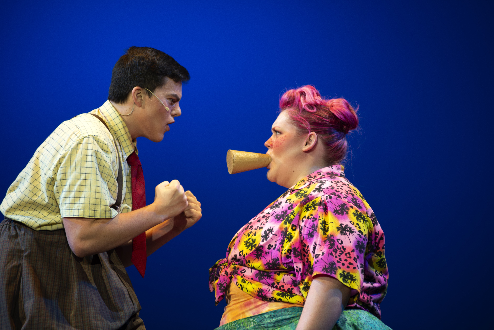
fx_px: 2745
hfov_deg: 10.3
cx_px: 247
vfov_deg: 6.9
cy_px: 165
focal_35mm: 200
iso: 400
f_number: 2.8
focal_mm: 200
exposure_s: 1/160
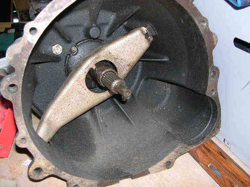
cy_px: 94
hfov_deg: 49.0
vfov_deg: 37.7
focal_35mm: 38
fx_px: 274
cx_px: 125
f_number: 2.8
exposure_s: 1/60
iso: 100
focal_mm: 8
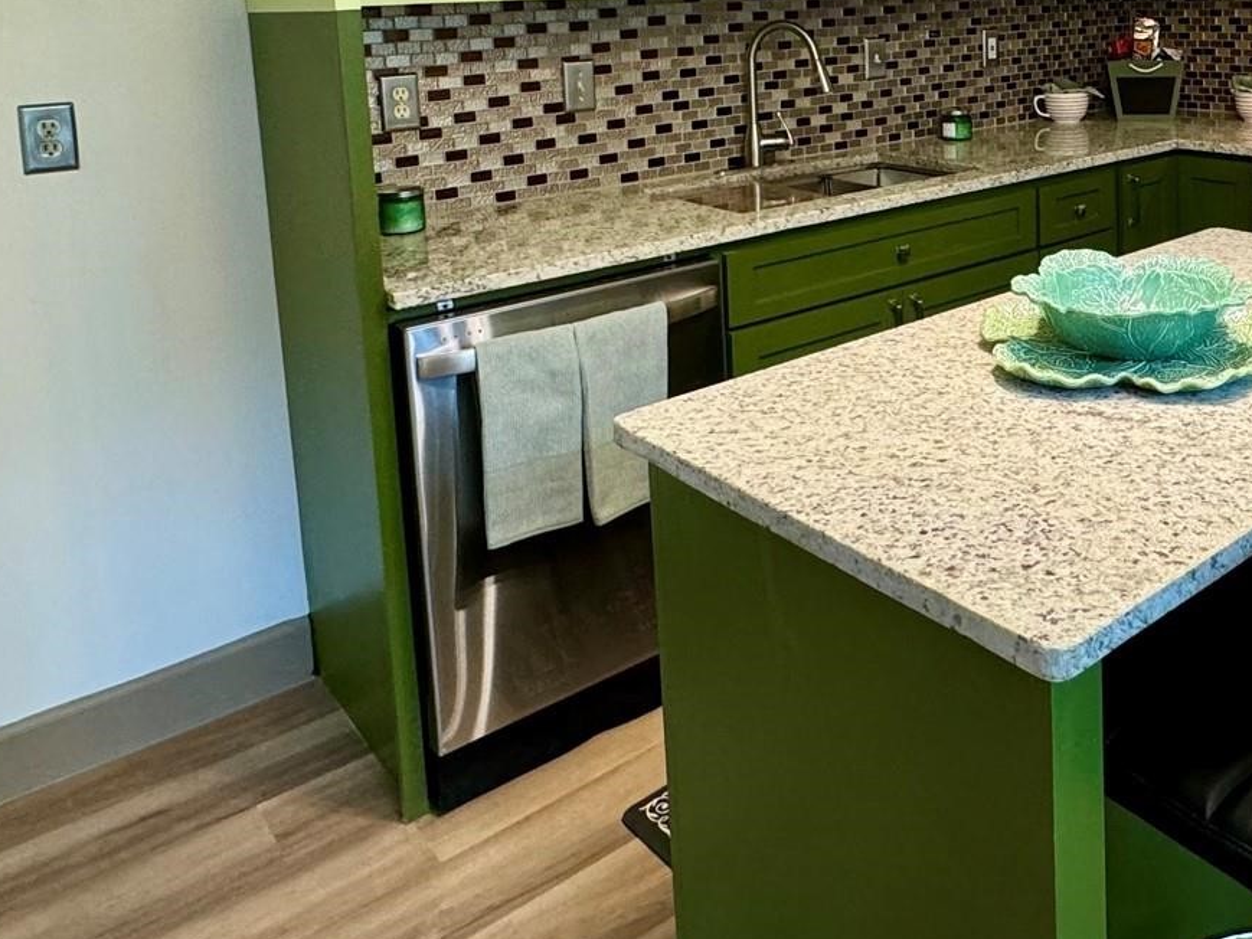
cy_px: 105
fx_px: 1194
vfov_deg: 40.0
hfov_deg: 52.4
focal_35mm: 33
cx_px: 971
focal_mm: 2.22
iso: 250
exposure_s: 1/60
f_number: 2.2
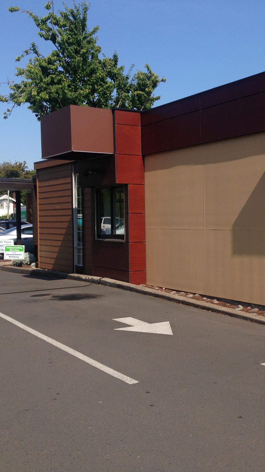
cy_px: 236
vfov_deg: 42.9
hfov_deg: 23.7
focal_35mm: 48
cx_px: 272
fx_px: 600
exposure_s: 1/1550
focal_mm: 4.13
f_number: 2.4
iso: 50
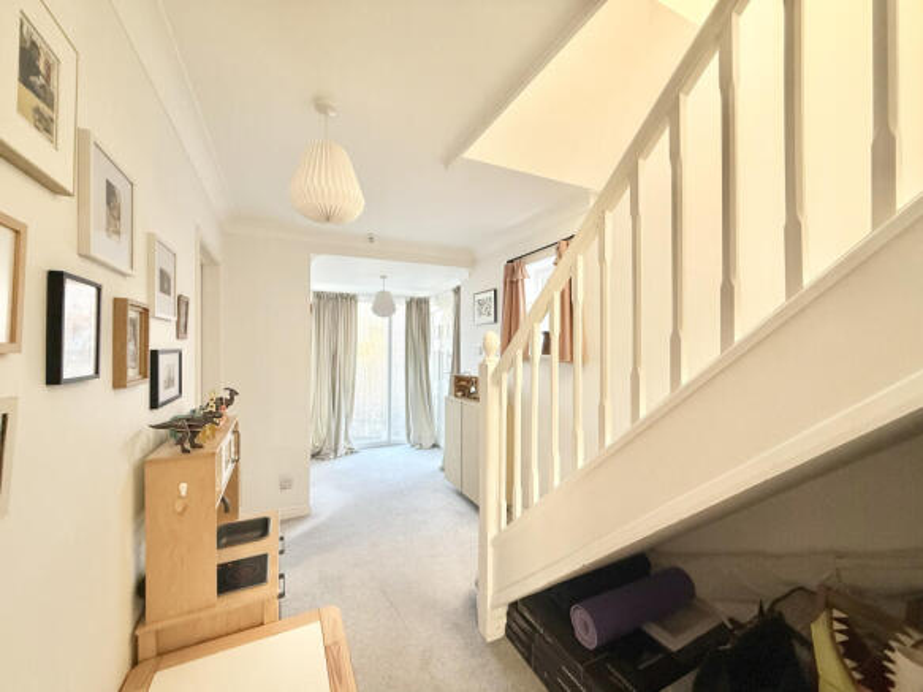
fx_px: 373
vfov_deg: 85.7
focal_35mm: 14
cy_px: 346
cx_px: 462
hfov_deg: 102.1
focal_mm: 2.22
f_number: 2.2
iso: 160
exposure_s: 1/99
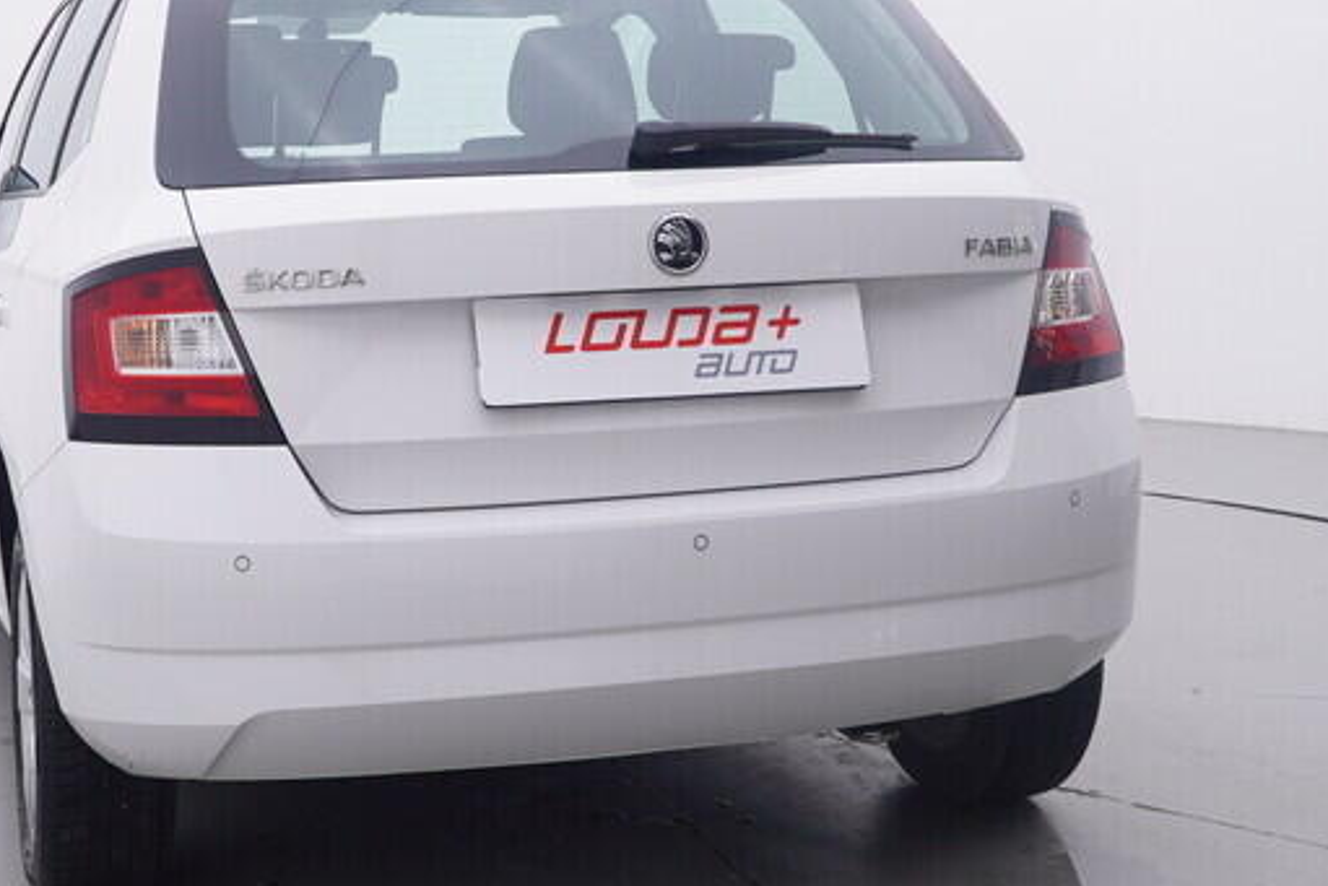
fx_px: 2340
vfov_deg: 21.4
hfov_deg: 31.6
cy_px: 353
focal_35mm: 63
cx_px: 507
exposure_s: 1/80
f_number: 5
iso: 200
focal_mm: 15
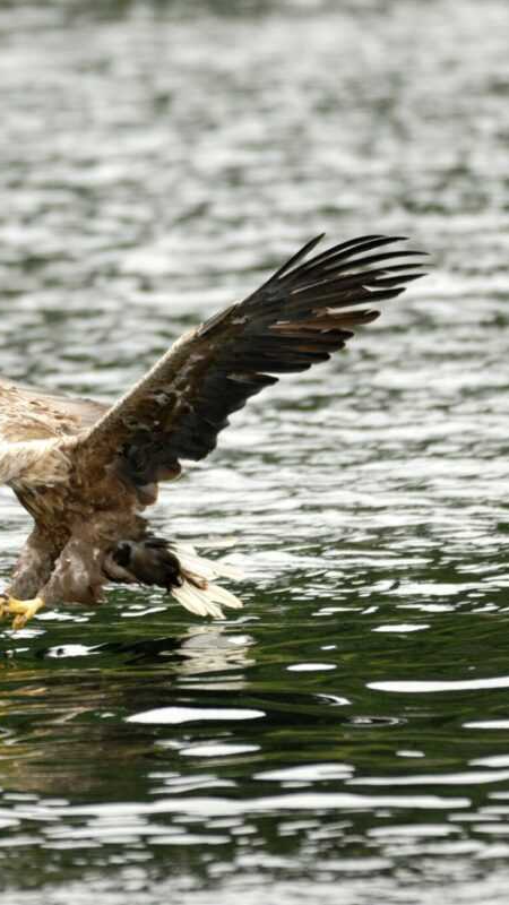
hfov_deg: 2.6
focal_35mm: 472
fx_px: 11325
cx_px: 145
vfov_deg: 4.6
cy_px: 453
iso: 400
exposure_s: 1/1250
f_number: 2.8
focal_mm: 200
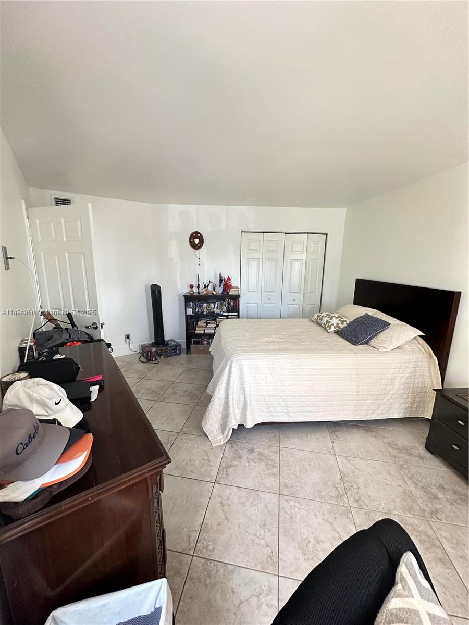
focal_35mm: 14
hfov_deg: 85.7
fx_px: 253
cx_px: 234
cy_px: 312
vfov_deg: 102.1
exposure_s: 1/86
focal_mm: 2.22
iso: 320
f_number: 2.2
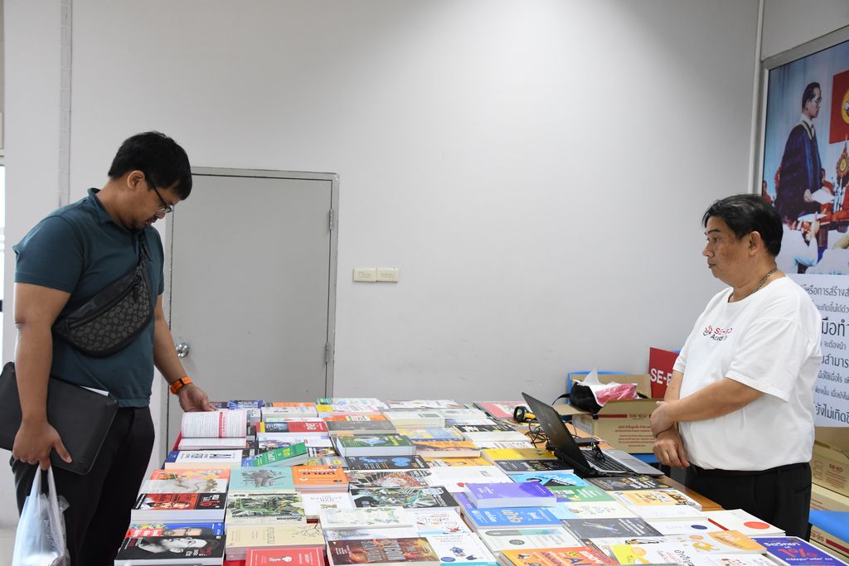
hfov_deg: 53.1
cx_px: 424
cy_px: 283
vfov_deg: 36.9
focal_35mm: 36
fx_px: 849
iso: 1600
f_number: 4.5
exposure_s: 1/80
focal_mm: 24
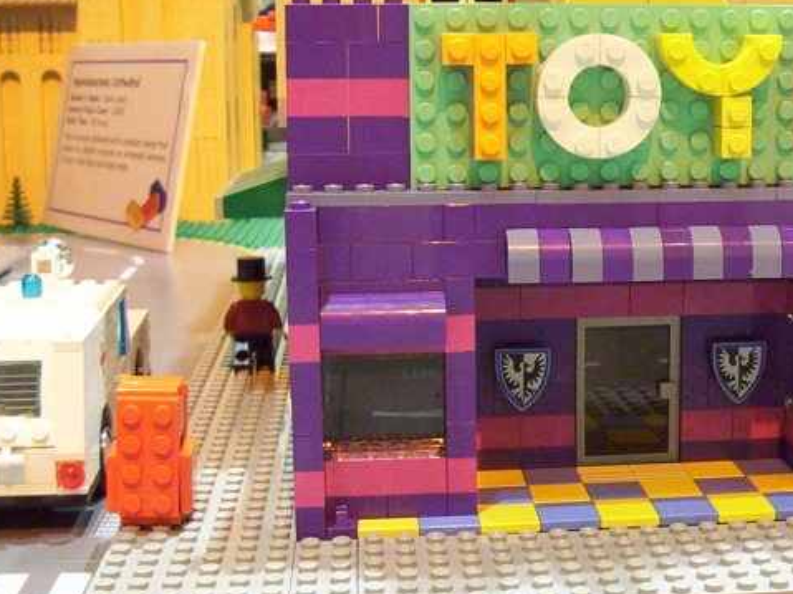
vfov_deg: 20.4
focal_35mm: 72
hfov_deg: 26.7
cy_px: 270
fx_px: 1649
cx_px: 588
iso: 200
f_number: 2.73
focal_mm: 5.77
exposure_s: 1/8
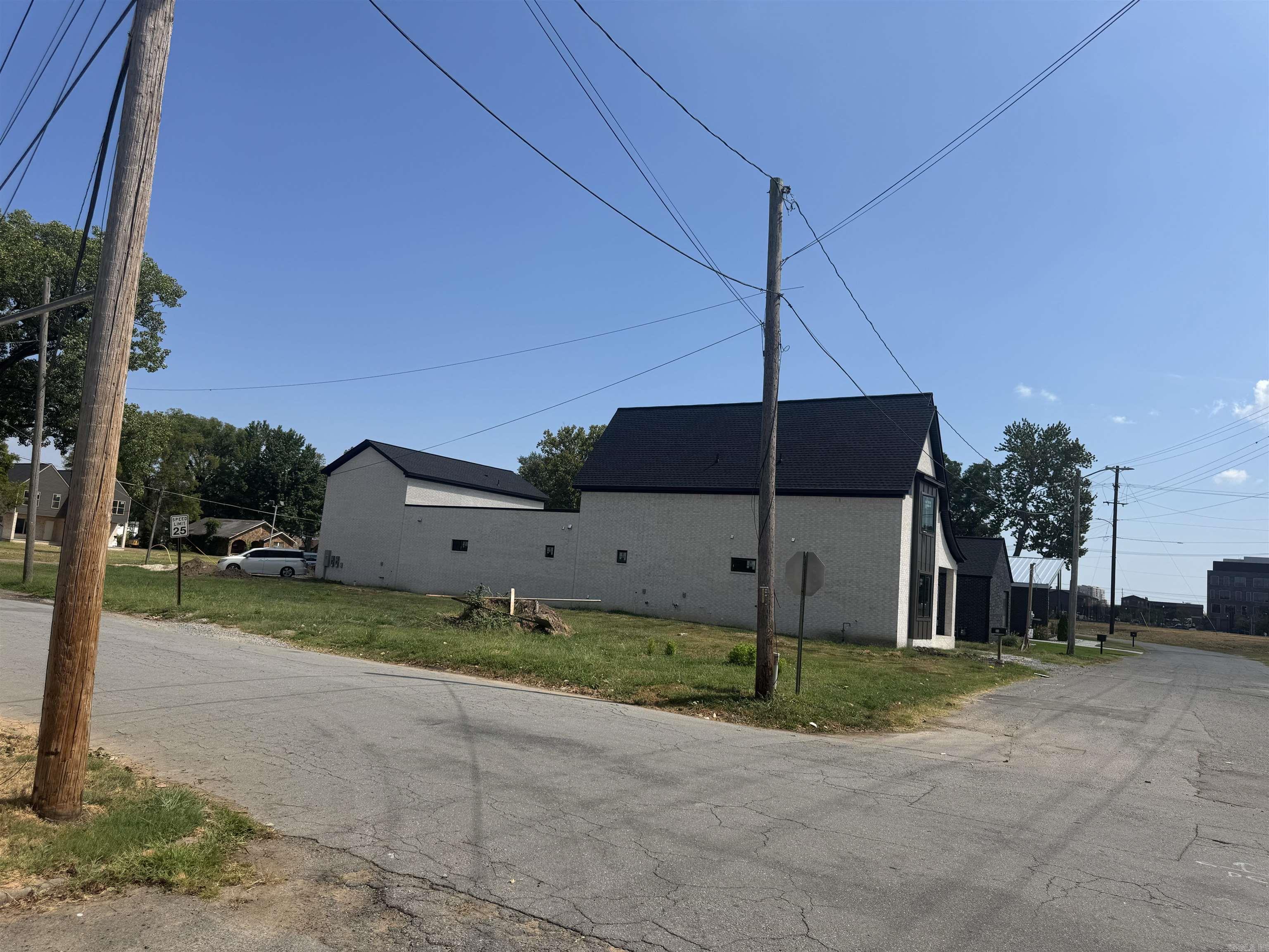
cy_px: 476
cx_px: 634
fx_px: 880
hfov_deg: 71.6
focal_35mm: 24
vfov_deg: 56.8
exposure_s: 1/6410
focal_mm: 6.76
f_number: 1.78
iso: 80
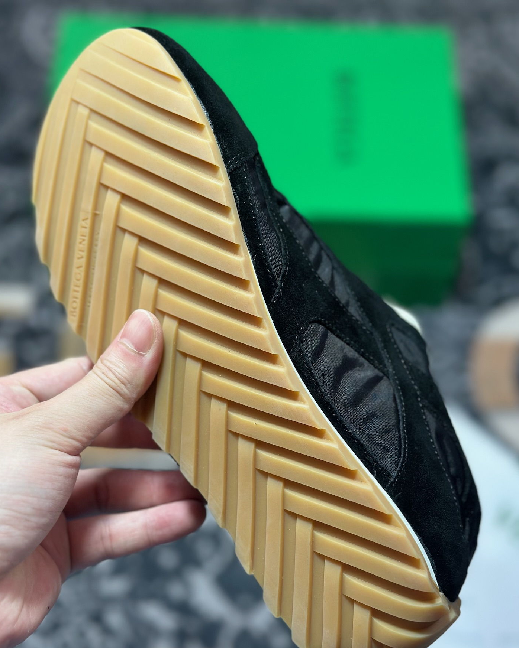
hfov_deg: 27.6
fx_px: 1056
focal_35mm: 55
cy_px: 351
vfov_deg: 34.1
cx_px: 260
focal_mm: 6.86
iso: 80
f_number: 1.78
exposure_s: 1/262
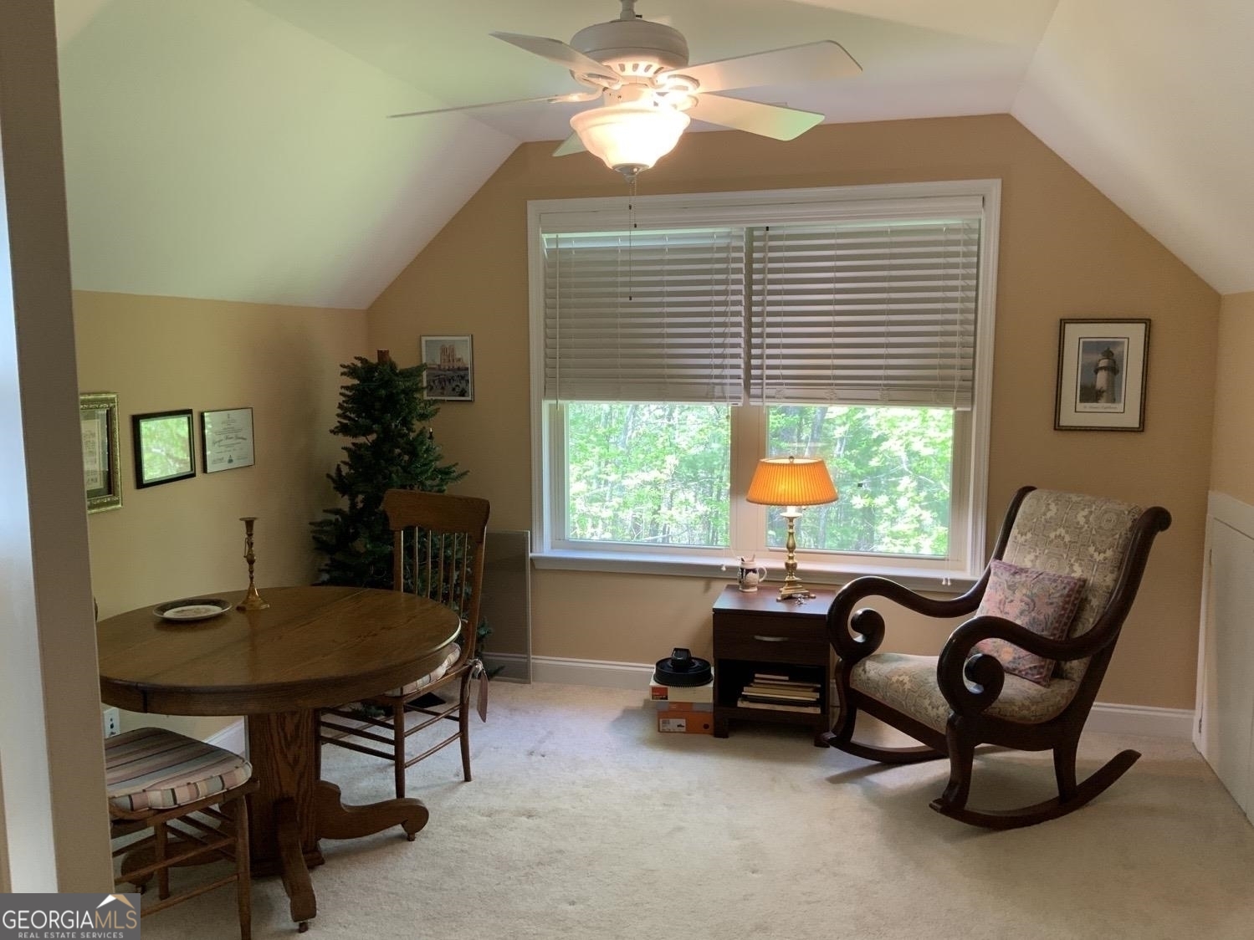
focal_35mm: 29
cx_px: 627
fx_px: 1050
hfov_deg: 61.7
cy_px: 470
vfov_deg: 48.2
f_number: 1.8
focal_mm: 3
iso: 80
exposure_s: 1/60
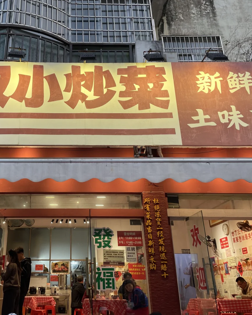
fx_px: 317
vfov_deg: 52.8
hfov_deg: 42.2
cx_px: 67
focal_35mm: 34
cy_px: 158
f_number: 1.6
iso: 50
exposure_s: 1/121
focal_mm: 4.2
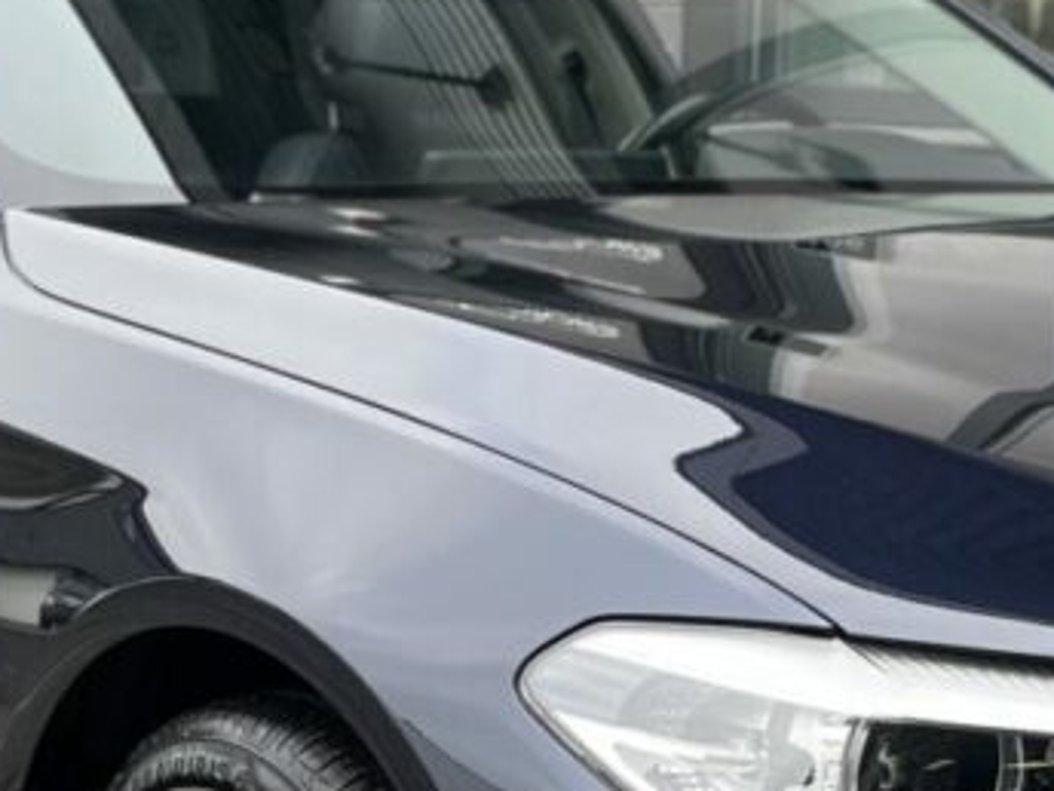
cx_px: 745
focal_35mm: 116
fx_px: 3532
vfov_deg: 12.7
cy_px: 592
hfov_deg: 16.9
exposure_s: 1/150
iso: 32
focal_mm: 5.1
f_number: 1.6
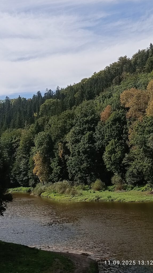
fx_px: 339
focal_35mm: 47
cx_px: 60
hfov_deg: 25.4
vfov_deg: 43.7
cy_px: 136
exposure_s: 1/1266
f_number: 1.7
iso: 50
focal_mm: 5.24
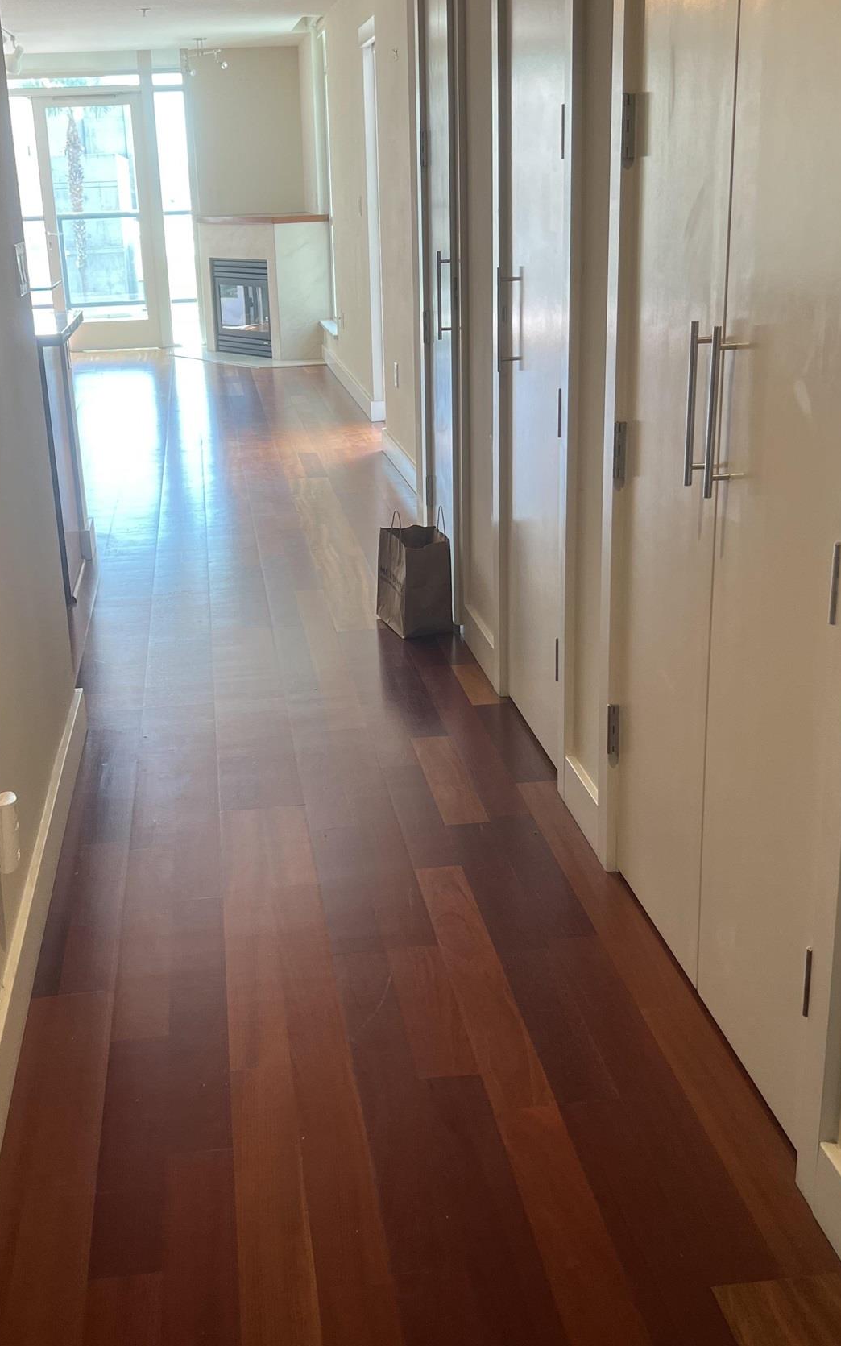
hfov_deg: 33.5
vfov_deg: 51.5
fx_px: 1394
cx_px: 336
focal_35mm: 38
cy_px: 630
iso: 80
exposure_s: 1/120
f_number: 1.5
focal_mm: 5.7
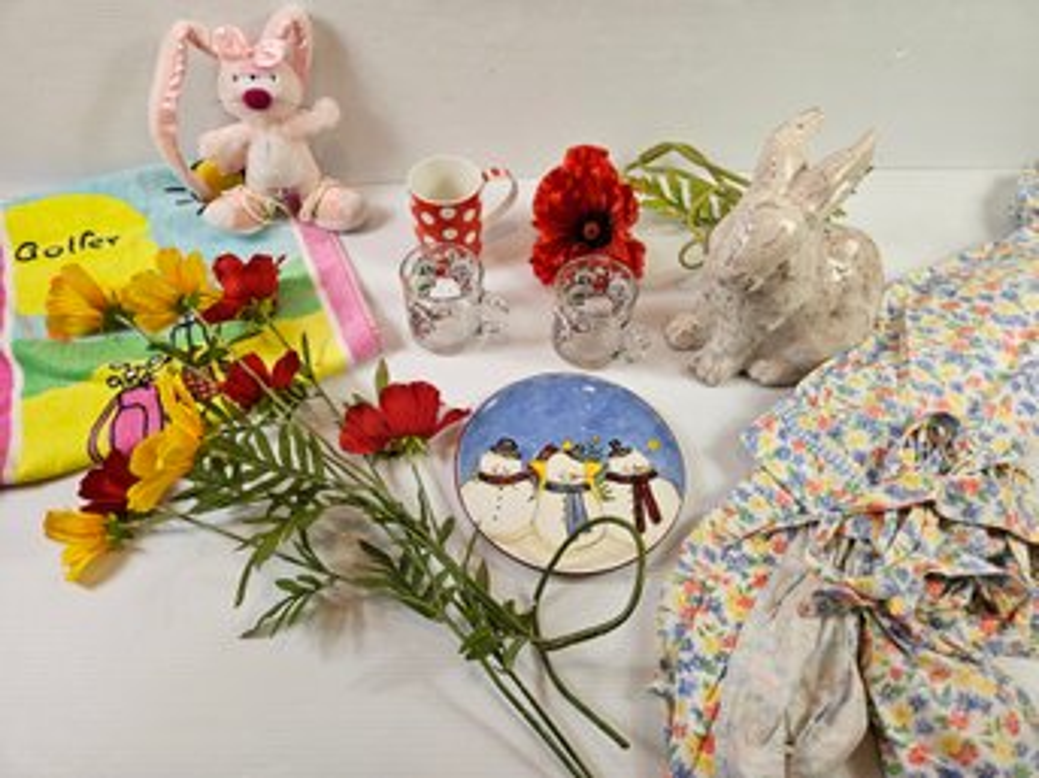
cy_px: 389
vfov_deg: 58.8
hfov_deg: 73.9
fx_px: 690
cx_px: 520
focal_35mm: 23
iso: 100
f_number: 1.8
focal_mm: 5.4
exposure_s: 1/120
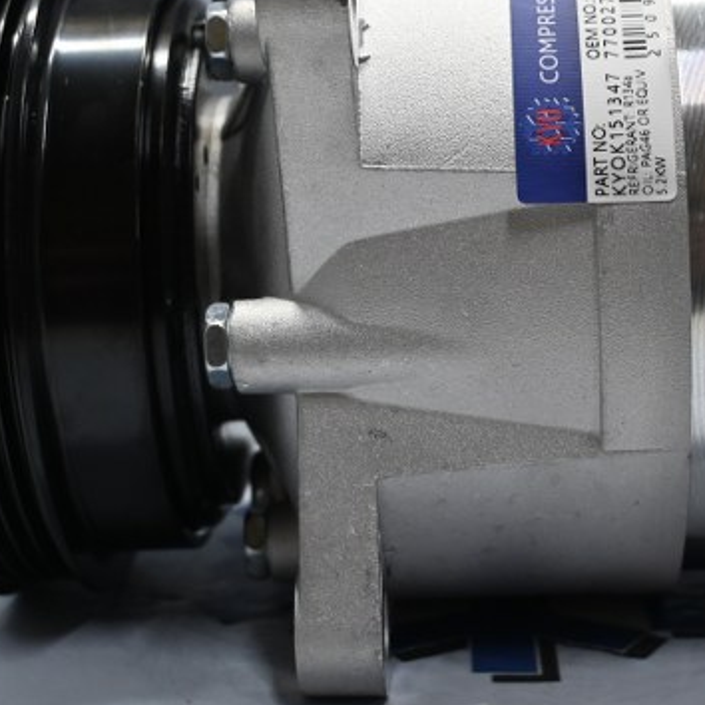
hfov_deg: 23.9
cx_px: 480
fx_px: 1658
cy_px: 254
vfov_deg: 23.9
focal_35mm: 72
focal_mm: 25
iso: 1000
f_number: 4.2
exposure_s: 1/125
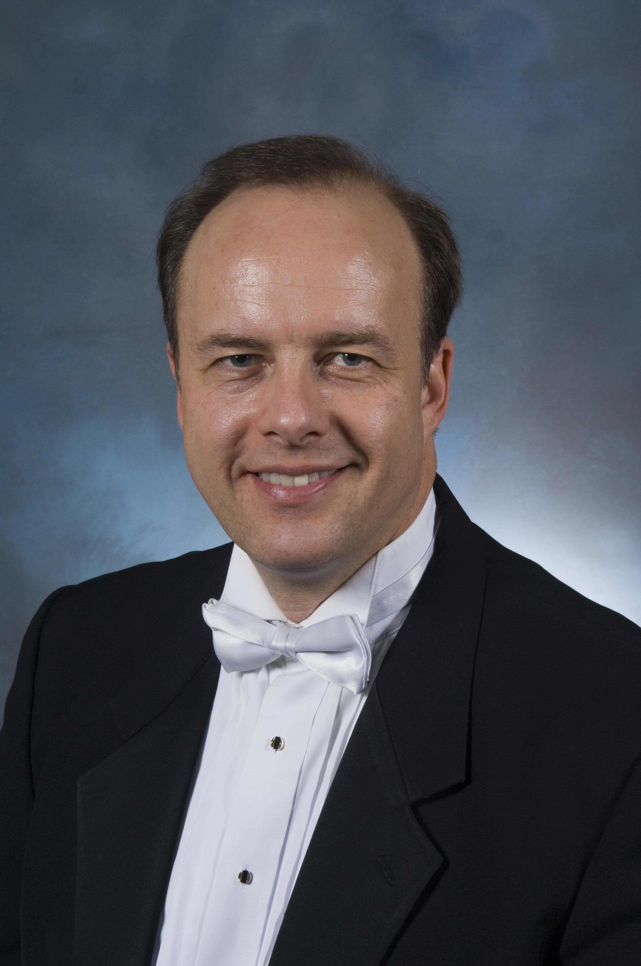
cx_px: 320
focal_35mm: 135
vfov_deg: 15.2
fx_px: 3614
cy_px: 483
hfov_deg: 10.1
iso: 100
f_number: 16
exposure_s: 1/50
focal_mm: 90
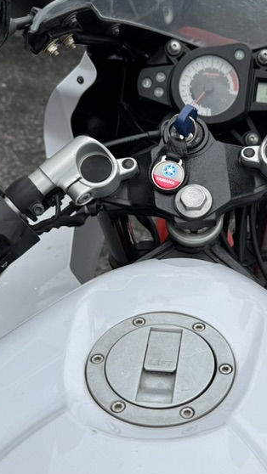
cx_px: 206
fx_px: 604
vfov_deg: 42.8
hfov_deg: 24.6
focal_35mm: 48
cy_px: 261
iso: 80
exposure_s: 1/2415
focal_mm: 6.76
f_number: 1.78
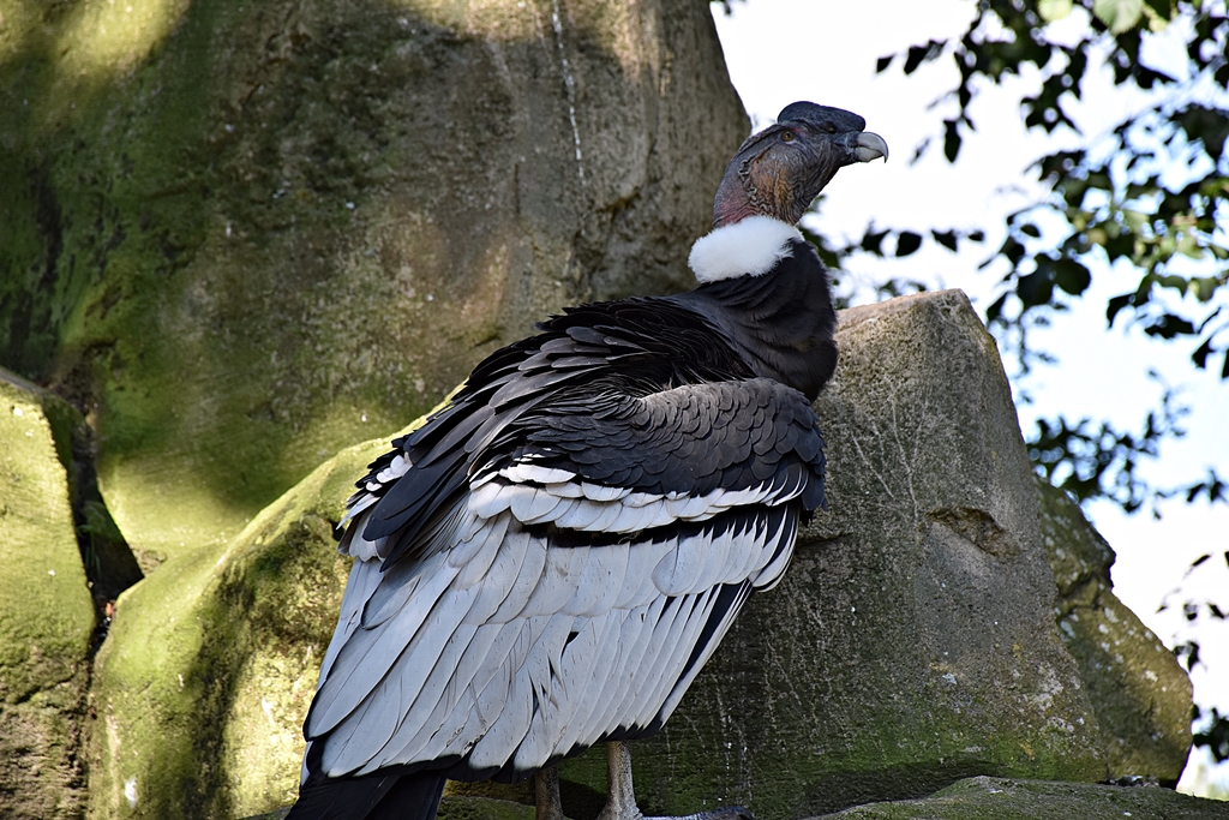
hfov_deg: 9.8
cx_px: 614
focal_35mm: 210
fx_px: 7170
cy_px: 410
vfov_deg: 6.5
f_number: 5.6
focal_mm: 140
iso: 400
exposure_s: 1/250
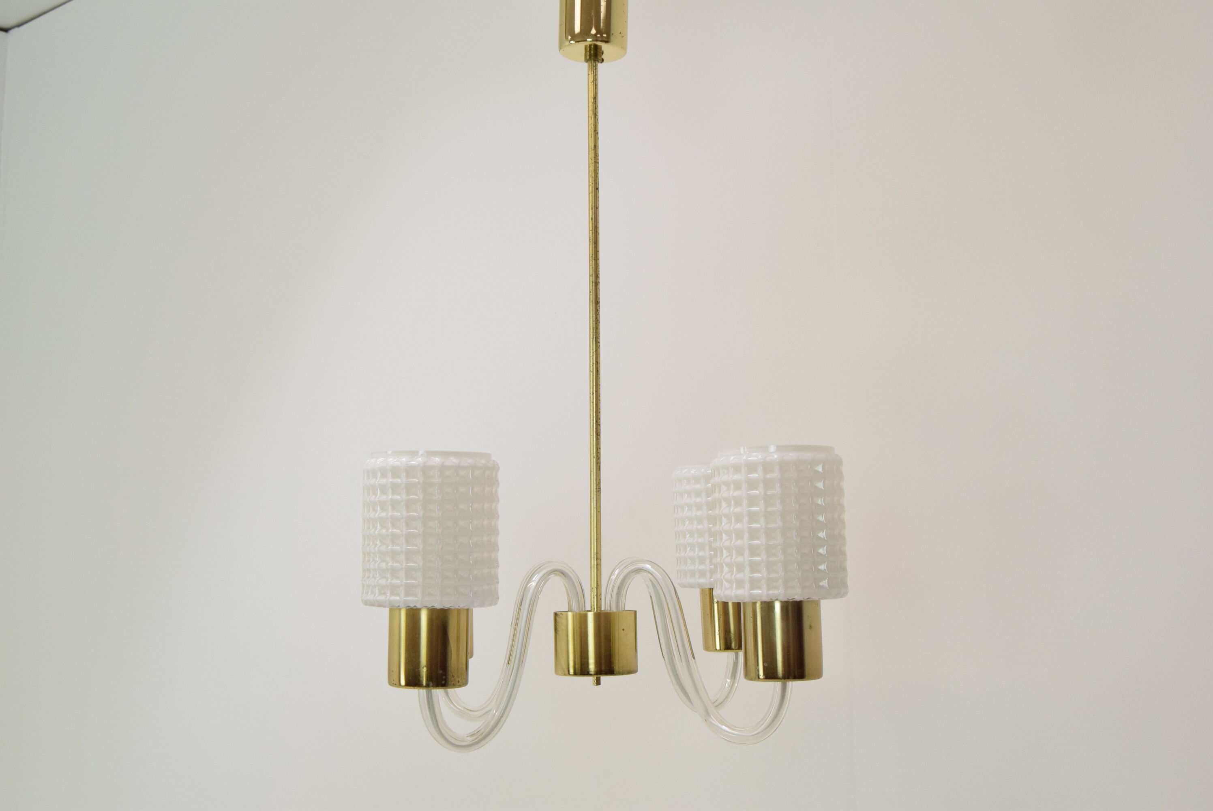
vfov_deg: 29.9
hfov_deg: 43.6
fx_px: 1517
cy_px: 406
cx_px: 606
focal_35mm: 45
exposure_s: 1/250
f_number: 8
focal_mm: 30
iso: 1600
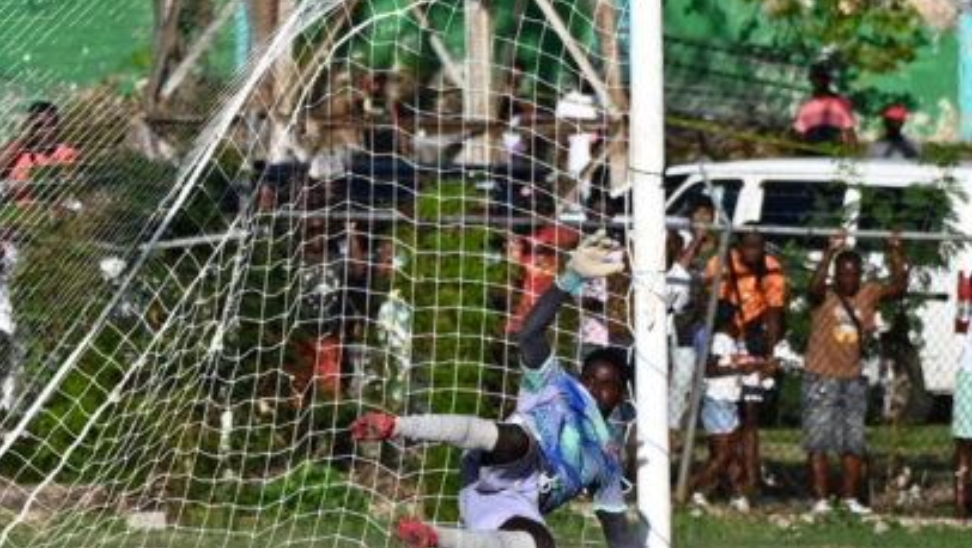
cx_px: 17
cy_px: 461
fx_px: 12457
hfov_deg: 4.5
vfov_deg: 2.5
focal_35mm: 483
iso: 160
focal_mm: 122
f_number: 4.8
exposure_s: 1/2000
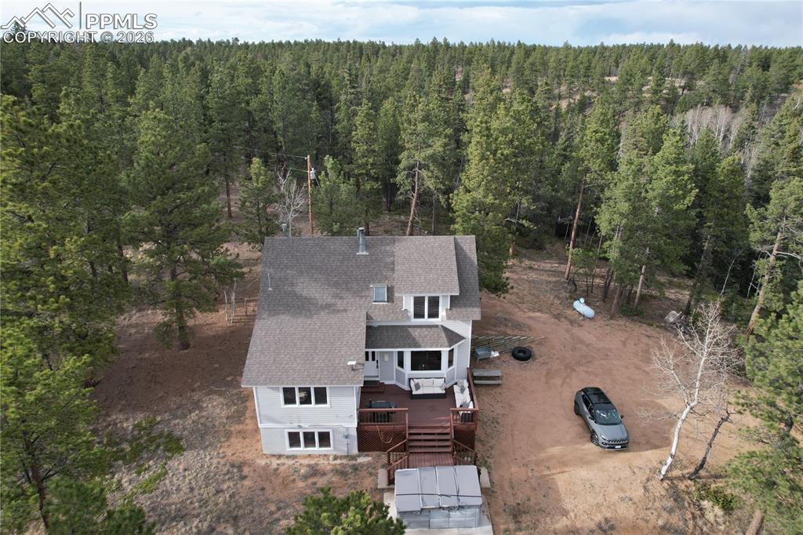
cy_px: 268
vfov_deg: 57.2
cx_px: 402
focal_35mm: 22
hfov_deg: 78.6
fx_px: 491
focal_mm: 8.38
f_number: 2.8
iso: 140
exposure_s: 1/800
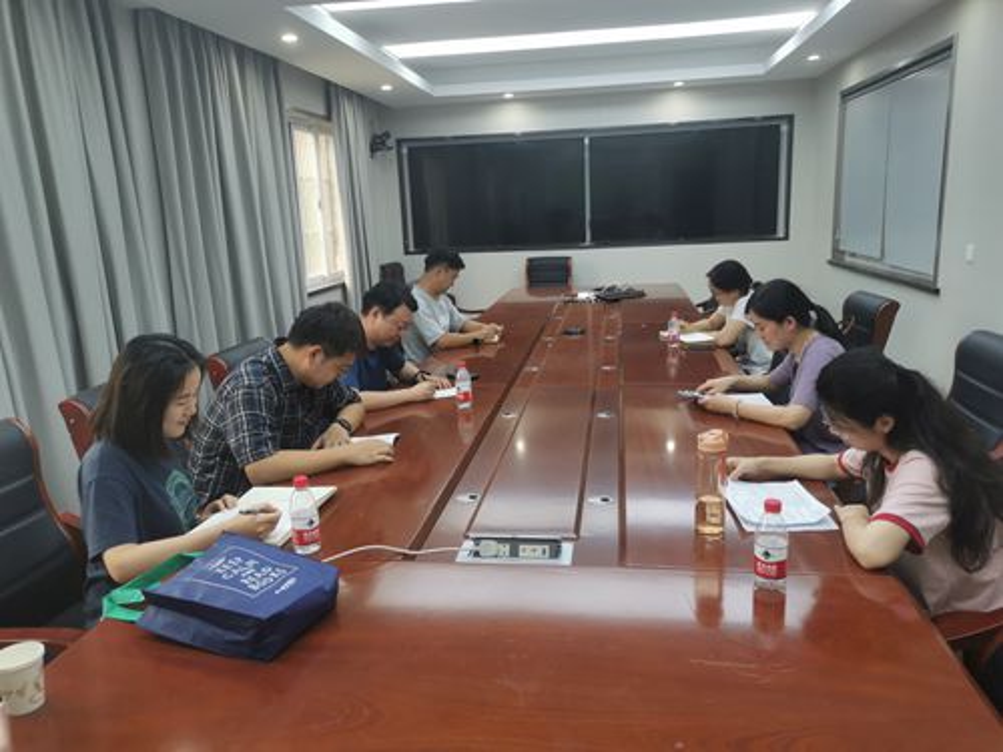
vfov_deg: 51.4
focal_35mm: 27
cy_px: 376
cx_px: 502
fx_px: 782
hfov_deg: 65.3
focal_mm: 5.58
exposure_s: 1/100
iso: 80
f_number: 1.8
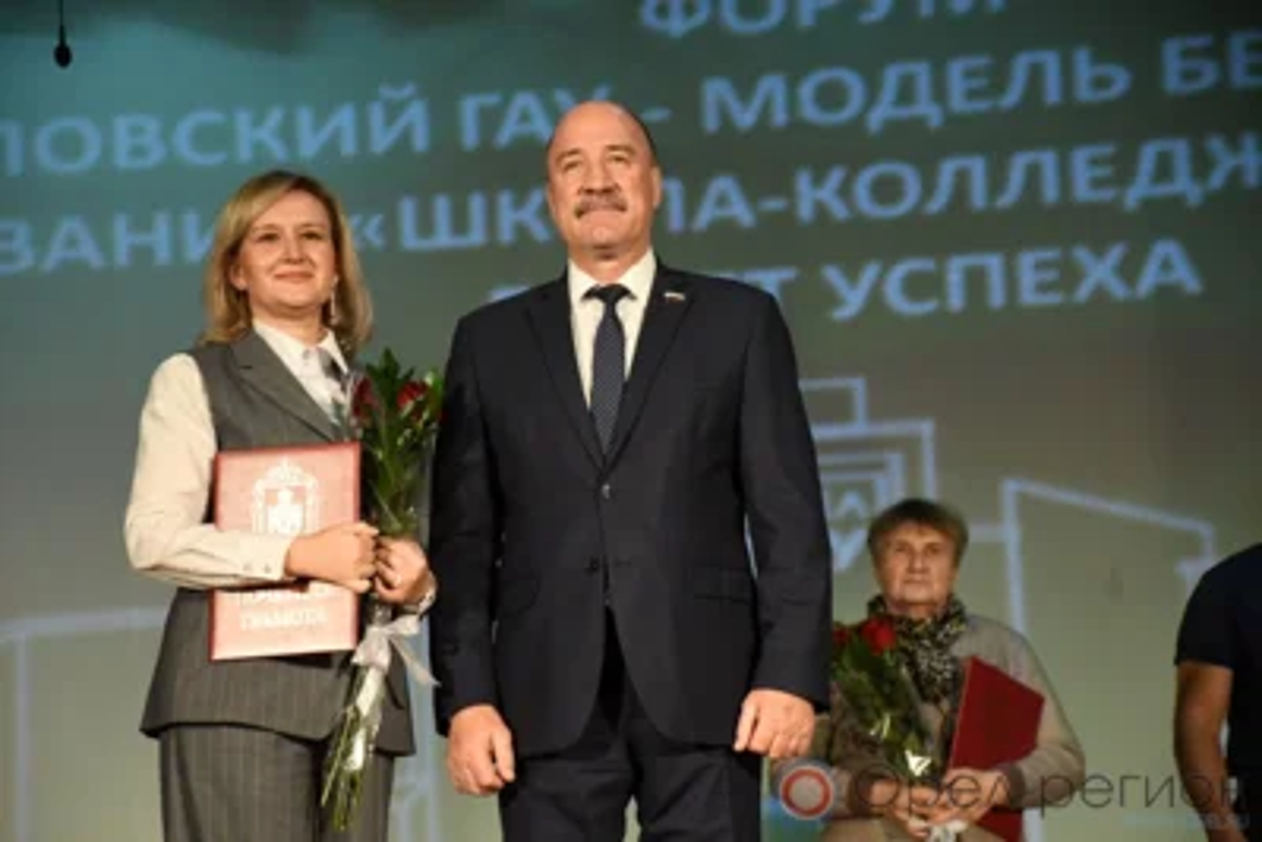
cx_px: 631
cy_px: 421
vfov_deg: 10.2
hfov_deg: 15.2
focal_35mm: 135
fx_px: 4734
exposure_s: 1/500
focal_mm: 90
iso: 6400
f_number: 5.6
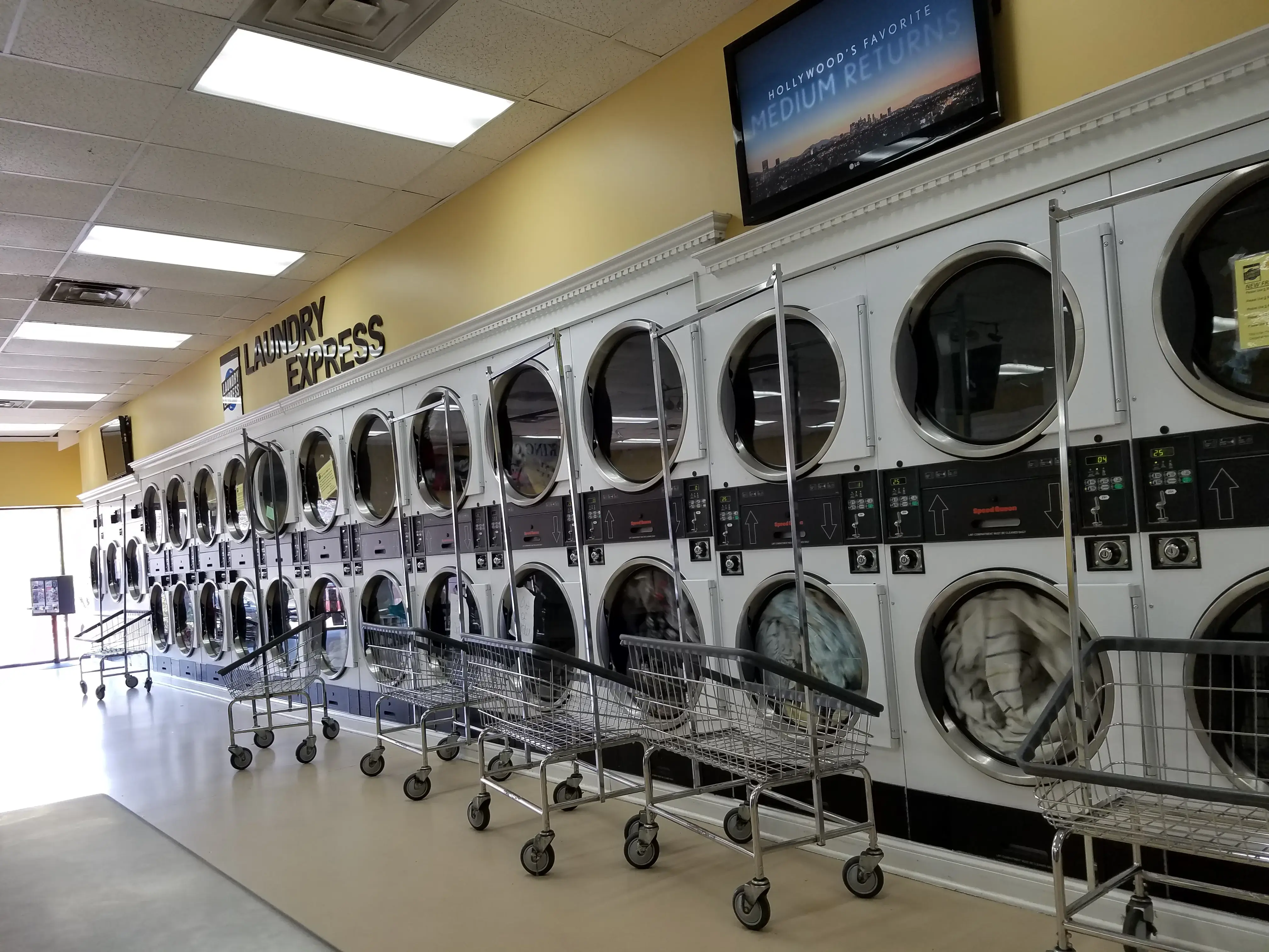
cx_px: 634
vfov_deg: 53.1
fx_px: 953
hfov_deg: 67.3
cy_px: 476
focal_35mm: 26
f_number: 1.7
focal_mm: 4.2
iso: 64
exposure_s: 1/60
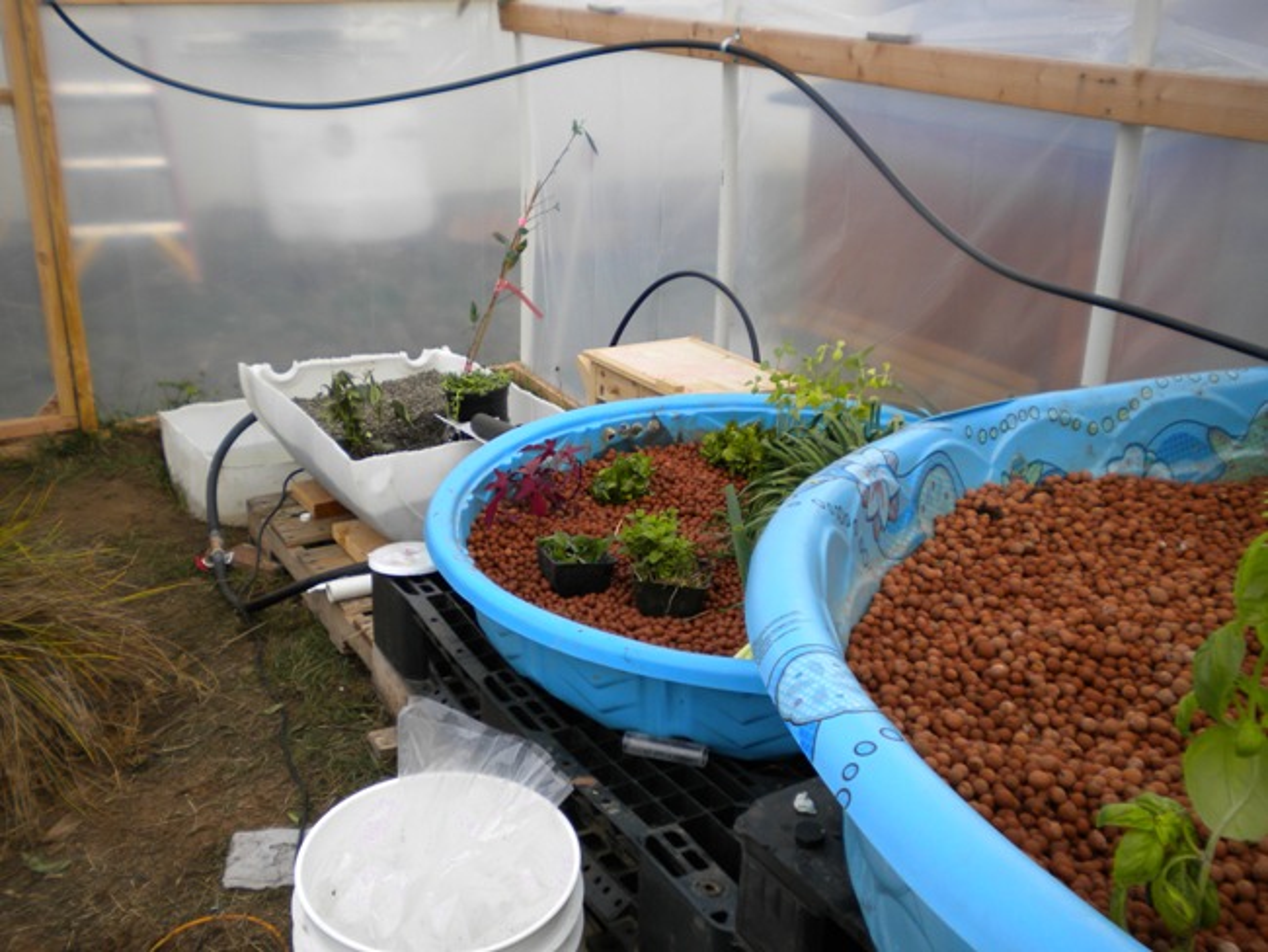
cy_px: 476
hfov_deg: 52.6
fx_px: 1283
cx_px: 634
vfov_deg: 40.7
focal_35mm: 35
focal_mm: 6.3
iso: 80
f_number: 3.1
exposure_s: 1/193
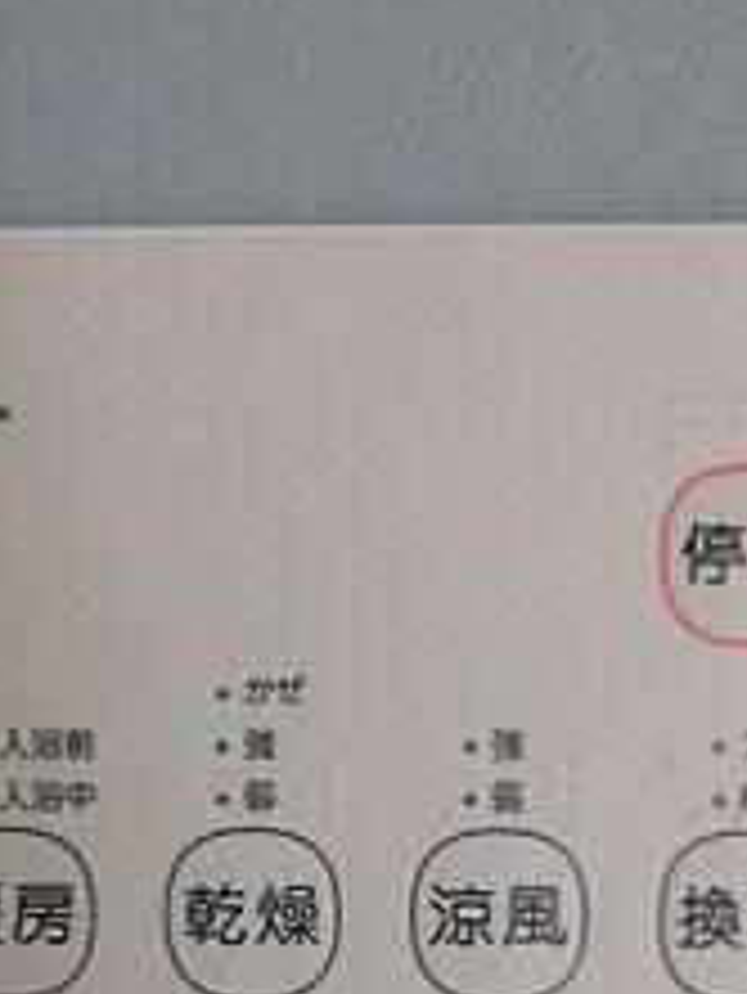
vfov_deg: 36.1
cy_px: 873
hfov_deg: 29.1
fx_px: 1437
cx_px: 333
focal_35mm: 50
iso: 400
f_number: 3
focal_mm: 4
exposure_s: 1/20
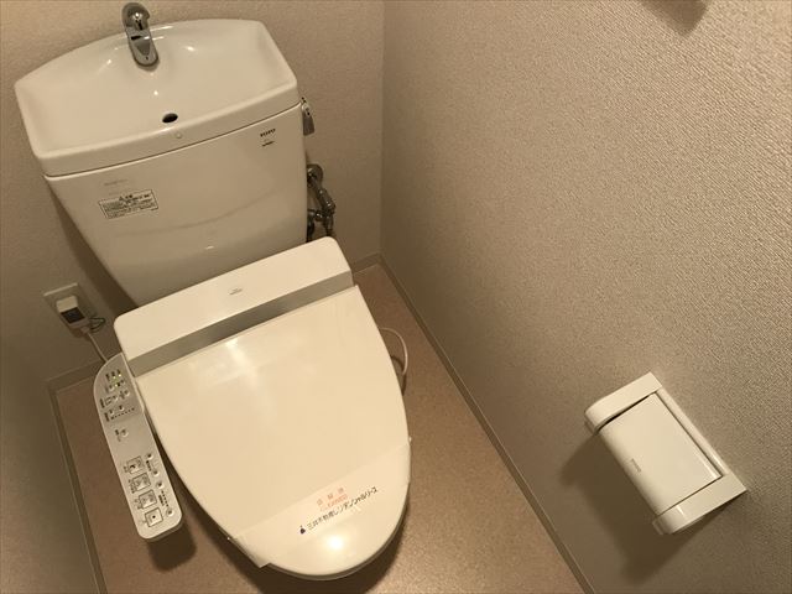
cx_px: 396
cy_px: 297
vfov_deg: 49.7
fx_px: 641
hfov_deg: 63.4
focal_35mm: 28
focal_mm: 3.99
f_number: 1.8
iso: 40
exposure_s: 1/20
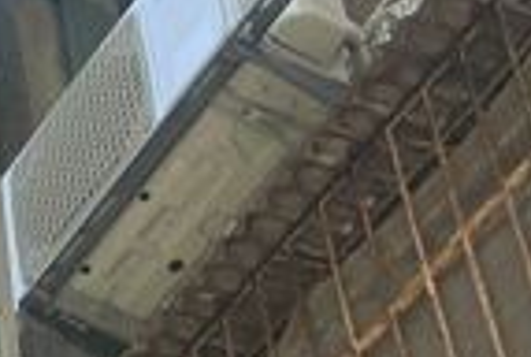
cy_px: 1123
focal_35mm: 181
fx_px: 2675
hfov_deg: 10.2
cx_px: -654
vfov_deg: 6.8
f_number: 1.8
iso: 25
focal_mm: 4.25
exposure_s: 1/379
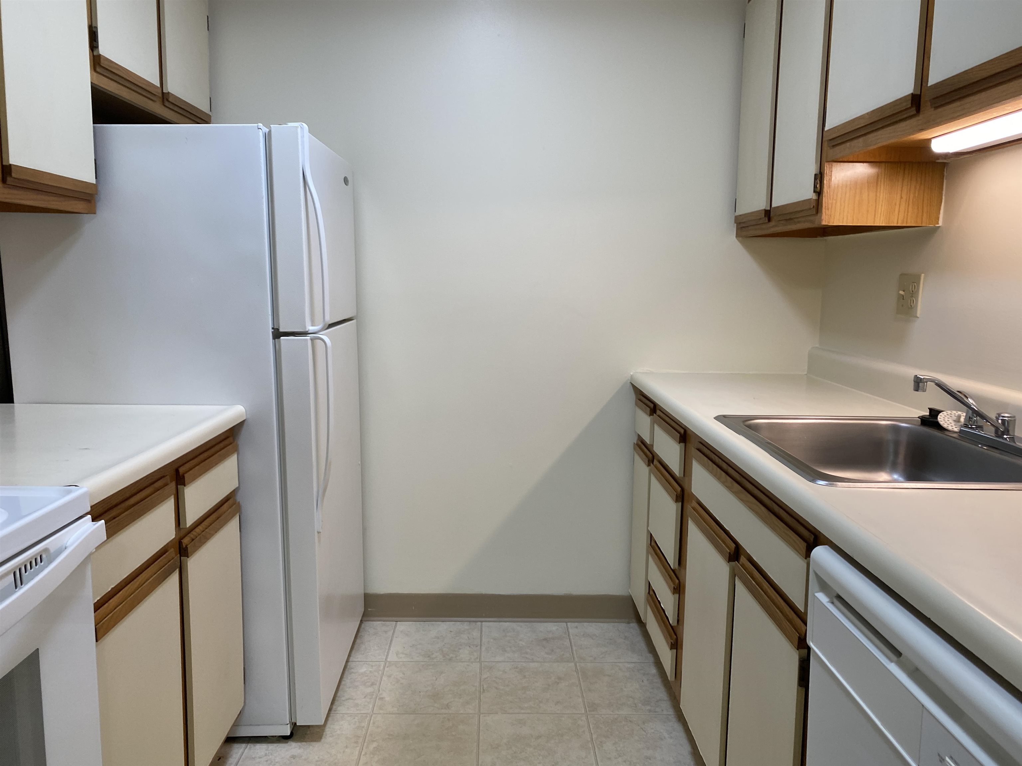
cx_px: 511
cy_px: 383
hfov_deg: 67.3
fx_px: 768
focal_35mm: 26
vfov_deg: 53.1
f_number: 1.8
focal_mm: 4.25
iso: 64
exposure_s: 1/60
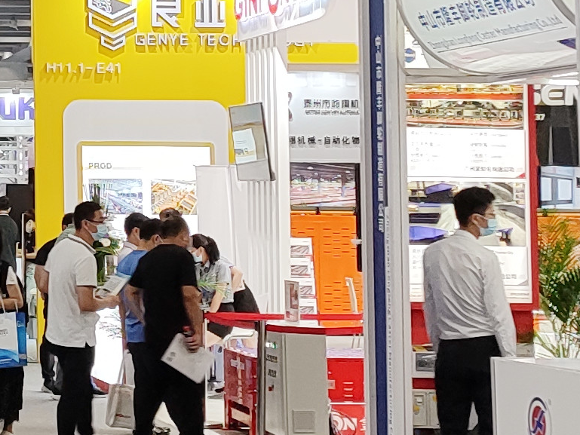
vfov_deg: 11.3
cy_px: -5
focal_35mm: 130
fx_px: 2179
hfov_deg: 14.0
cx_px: -333
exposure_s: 1/33
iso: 67
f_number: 1.75
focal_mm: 5.96
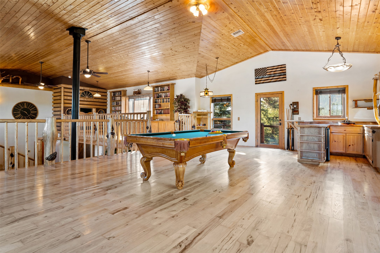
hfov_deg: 88.1
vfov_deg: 65.7
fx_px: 196
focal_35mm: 19
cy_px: 126
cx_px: 190
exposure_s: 1/5
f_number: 9
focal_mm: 18.6
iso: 250
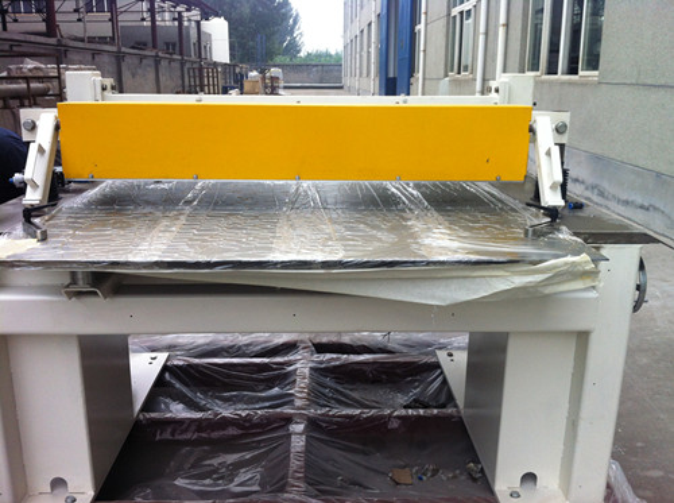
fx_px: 680
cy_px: 252
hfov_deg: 52.7
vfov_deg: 40.6
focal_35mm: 35
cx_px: 337
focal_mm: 3.85
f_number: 2.8
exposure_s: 1/164
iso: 80
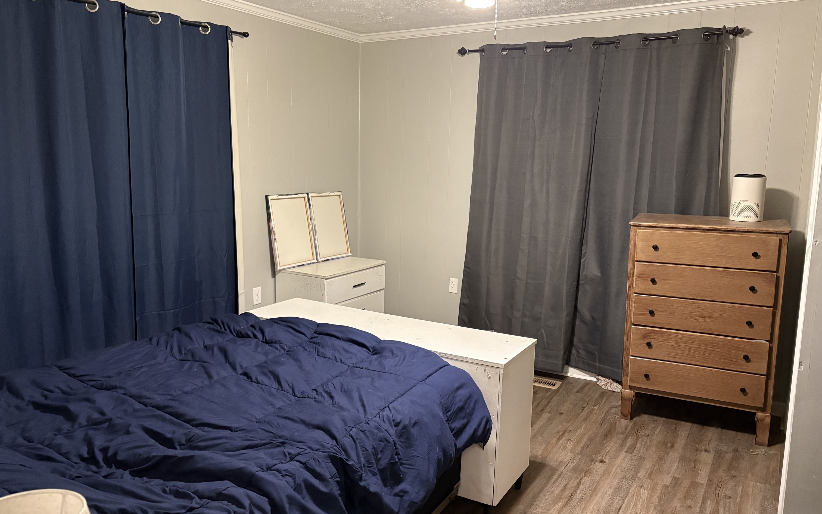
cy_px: 251
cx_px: 412
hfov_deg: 66.5
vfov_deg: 44.5
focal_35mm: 28
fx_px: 627
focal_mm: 5.96
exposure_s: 1/30
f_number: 1.6
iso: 500
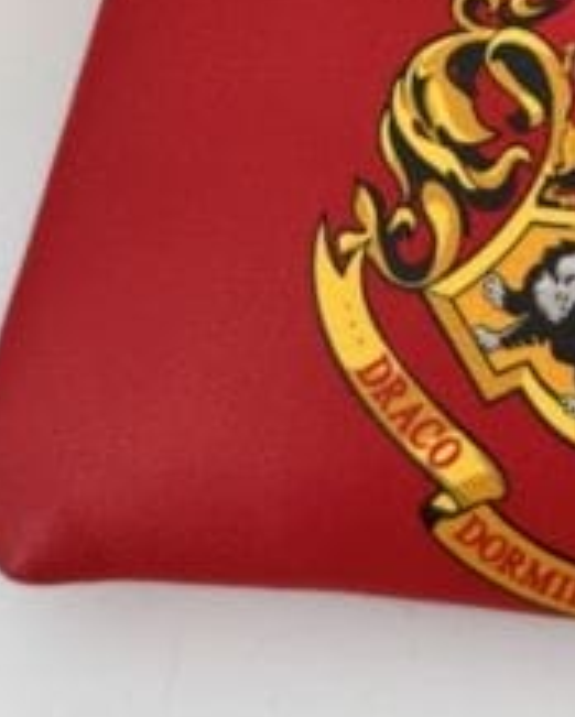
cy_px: -81
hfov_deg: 20.0
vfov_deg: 24.5
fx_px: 1529
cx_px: 694
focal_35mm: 72
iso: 80
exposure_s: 1/1112
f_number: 1.78
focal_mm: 6.76
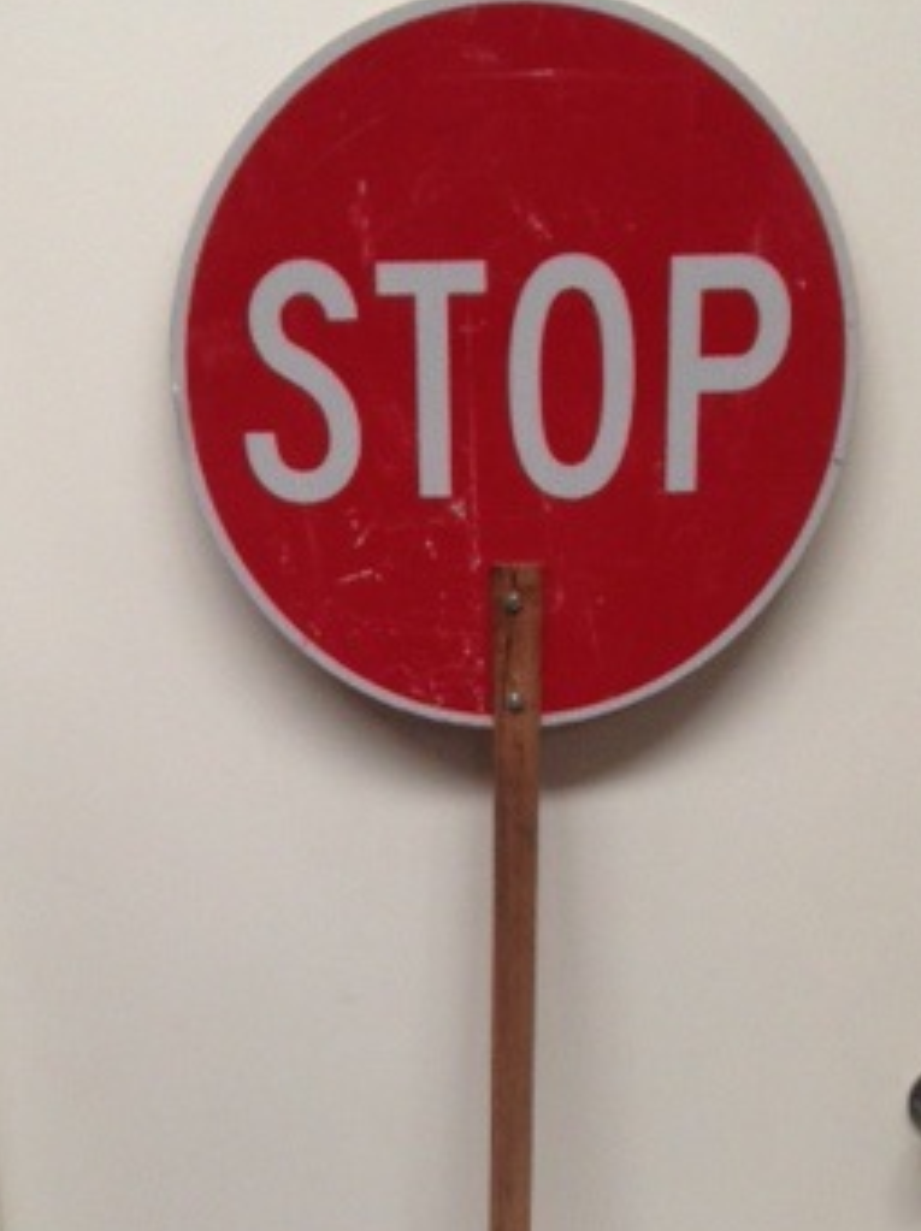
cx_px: 451
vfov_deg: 29.8
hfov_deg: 23.6
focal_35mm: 62
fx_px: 2204
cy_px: 1134
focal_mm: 4.12
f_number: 2.4
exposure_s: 1/20
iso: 125
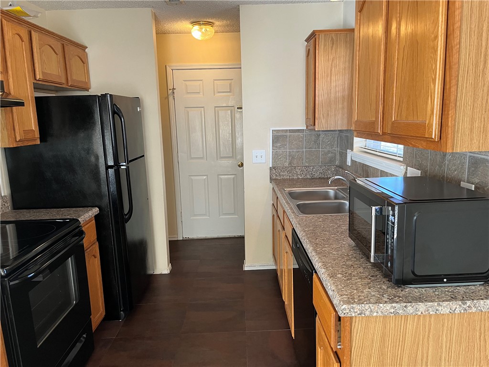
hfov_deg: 67.3
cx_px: 244
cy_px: 184
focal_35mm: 26
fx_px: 367
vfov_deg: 53.1
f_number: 1.6
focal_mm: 5.1
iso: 160
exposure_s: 1/60
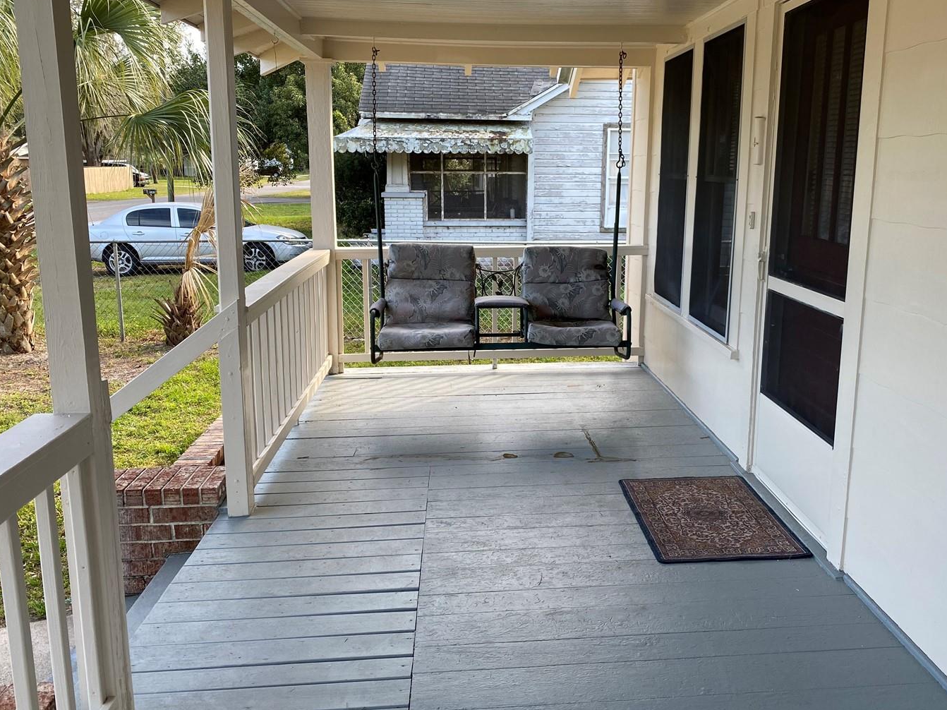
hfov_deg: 58.2
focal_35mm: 31
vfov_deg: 45.4
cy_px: 333
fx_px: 848
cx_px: 528
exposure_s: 1/189
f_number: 1.8
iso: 32
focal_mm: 4.25
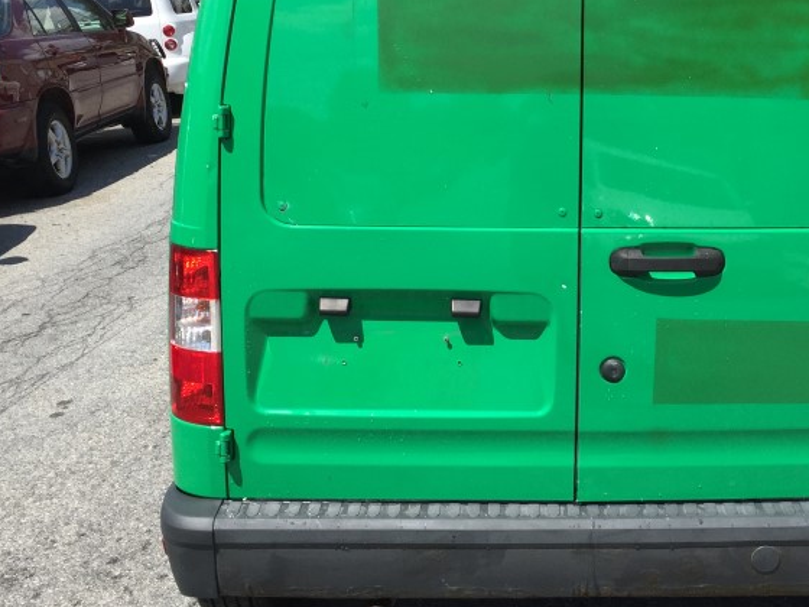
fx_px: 1239
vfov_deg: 27.4
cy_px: 204
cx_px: 565
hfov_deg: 35.7
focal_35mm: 53
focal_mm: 4.15
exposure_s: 1/2198
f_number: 2.2
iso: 32
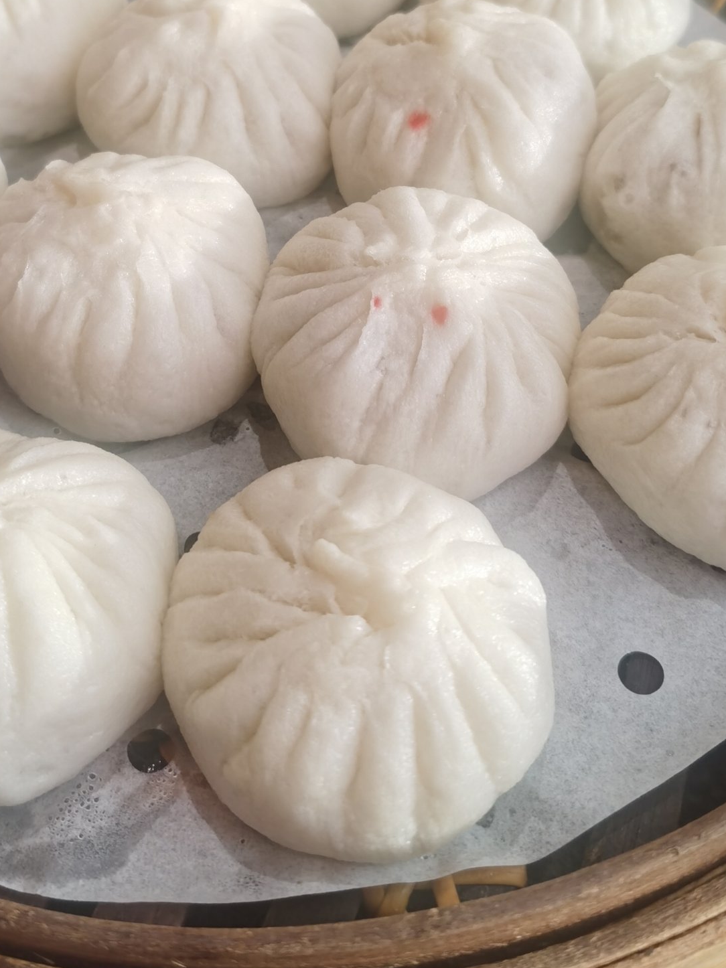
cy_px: 253
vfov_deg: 36.7
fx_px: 1427
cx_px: 324
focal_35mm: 51
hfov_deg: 28.5
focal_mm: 5.56
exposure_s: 1/294
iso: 50
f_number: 1.6
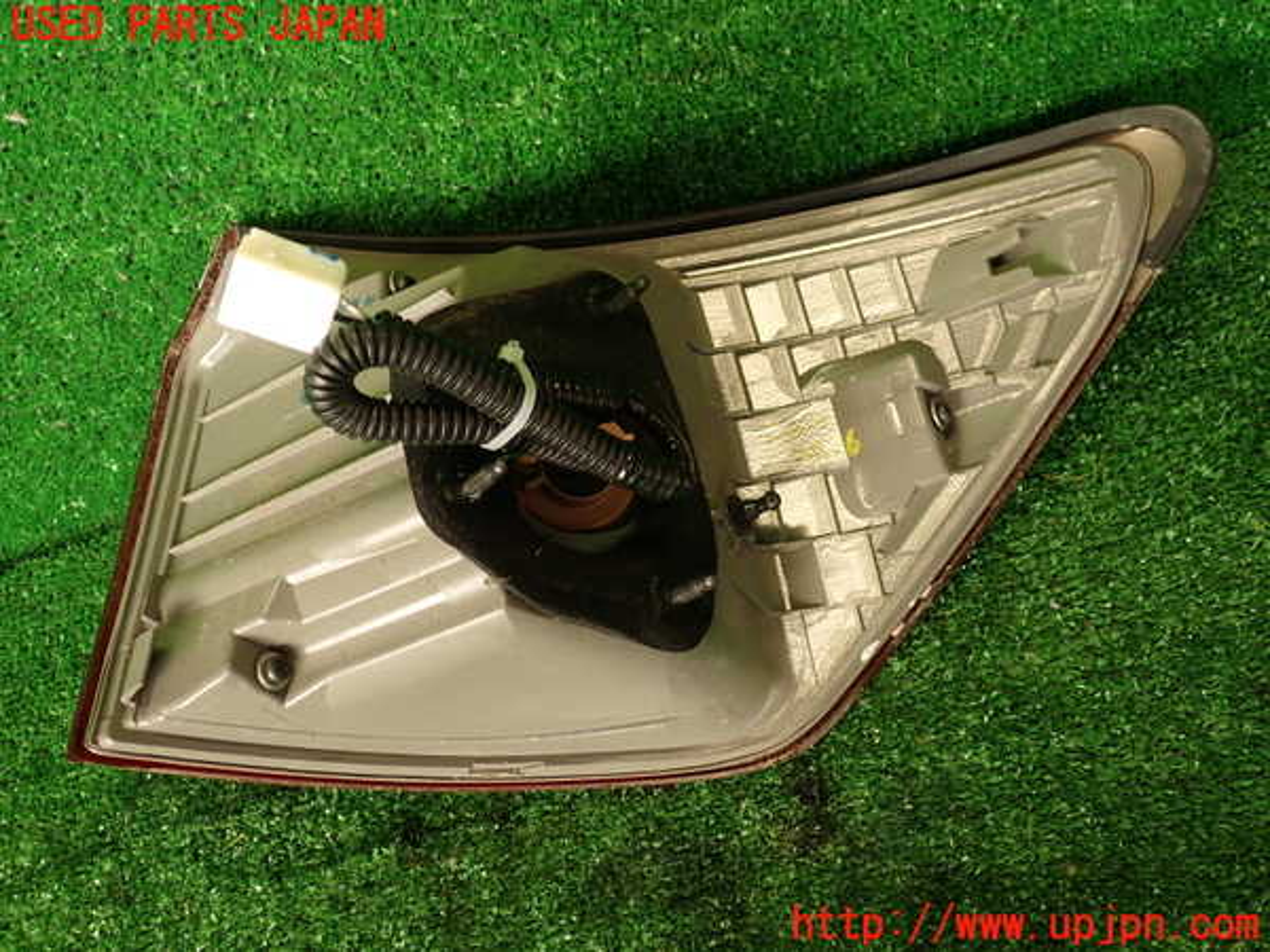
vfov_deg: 44.2
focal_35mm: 32
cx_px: 635
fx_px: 1174
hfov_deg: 56.8
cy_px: 476
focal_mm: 5.79
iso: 160
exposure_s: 1/60
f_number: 2.4
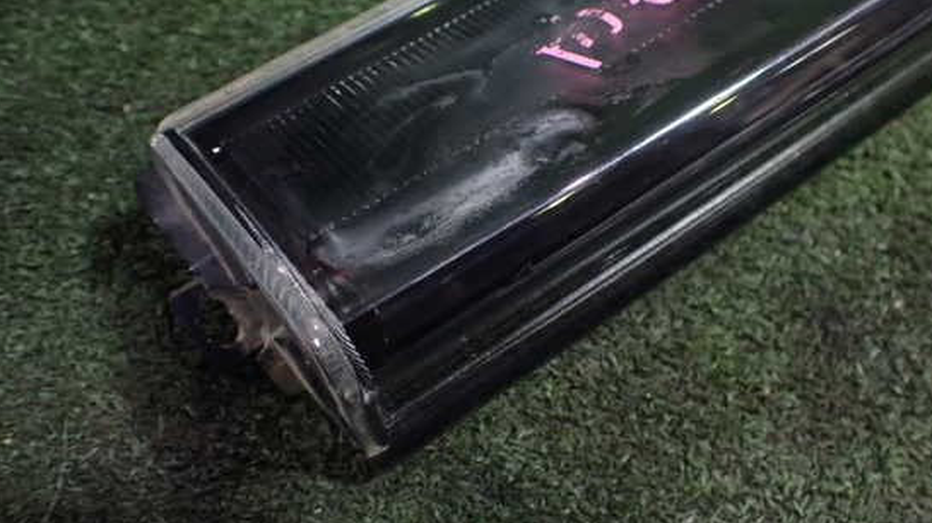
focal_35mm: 36
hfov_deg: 55.3
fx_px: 889
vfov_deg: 32.8
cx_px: 486
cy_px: 272
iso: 800
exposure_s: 1/80
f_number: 2.3
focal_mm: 5.4
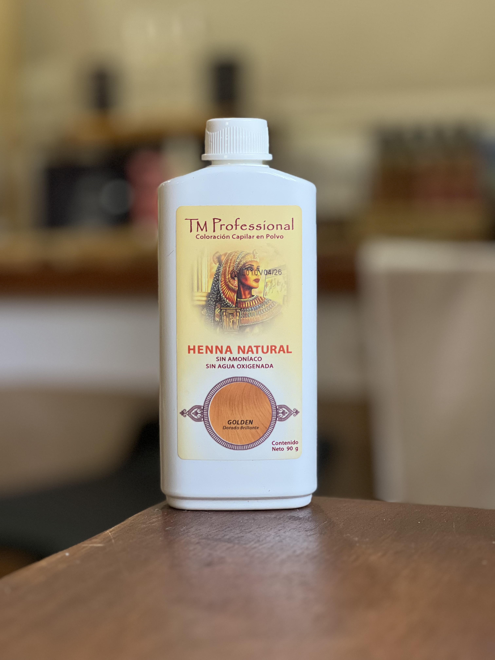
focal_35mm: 77
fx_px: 1468
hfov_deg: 19.1
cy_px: 330
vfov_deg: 25.3
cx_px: 248
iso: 250
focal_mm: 9
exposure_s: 1/77
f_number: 2.8
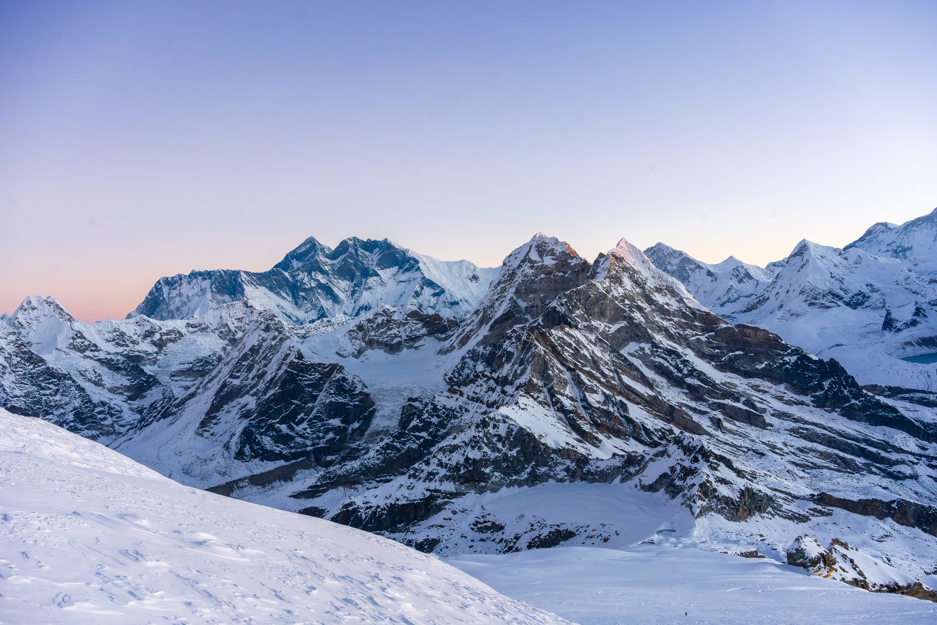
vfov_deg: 37.9
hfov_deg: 54.4
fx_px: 911
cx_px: 468
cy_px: 312
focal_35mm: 35
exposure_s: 1/160
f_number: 9
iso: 1600
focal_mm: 35
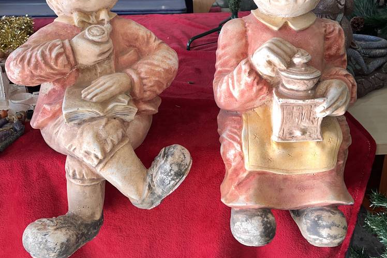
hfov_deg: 51.9
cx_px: 190
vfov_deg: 35.1
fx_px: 398
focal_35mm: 37
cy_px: 60
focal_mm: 5.1
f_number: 1.6
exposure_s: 1/165
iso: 40
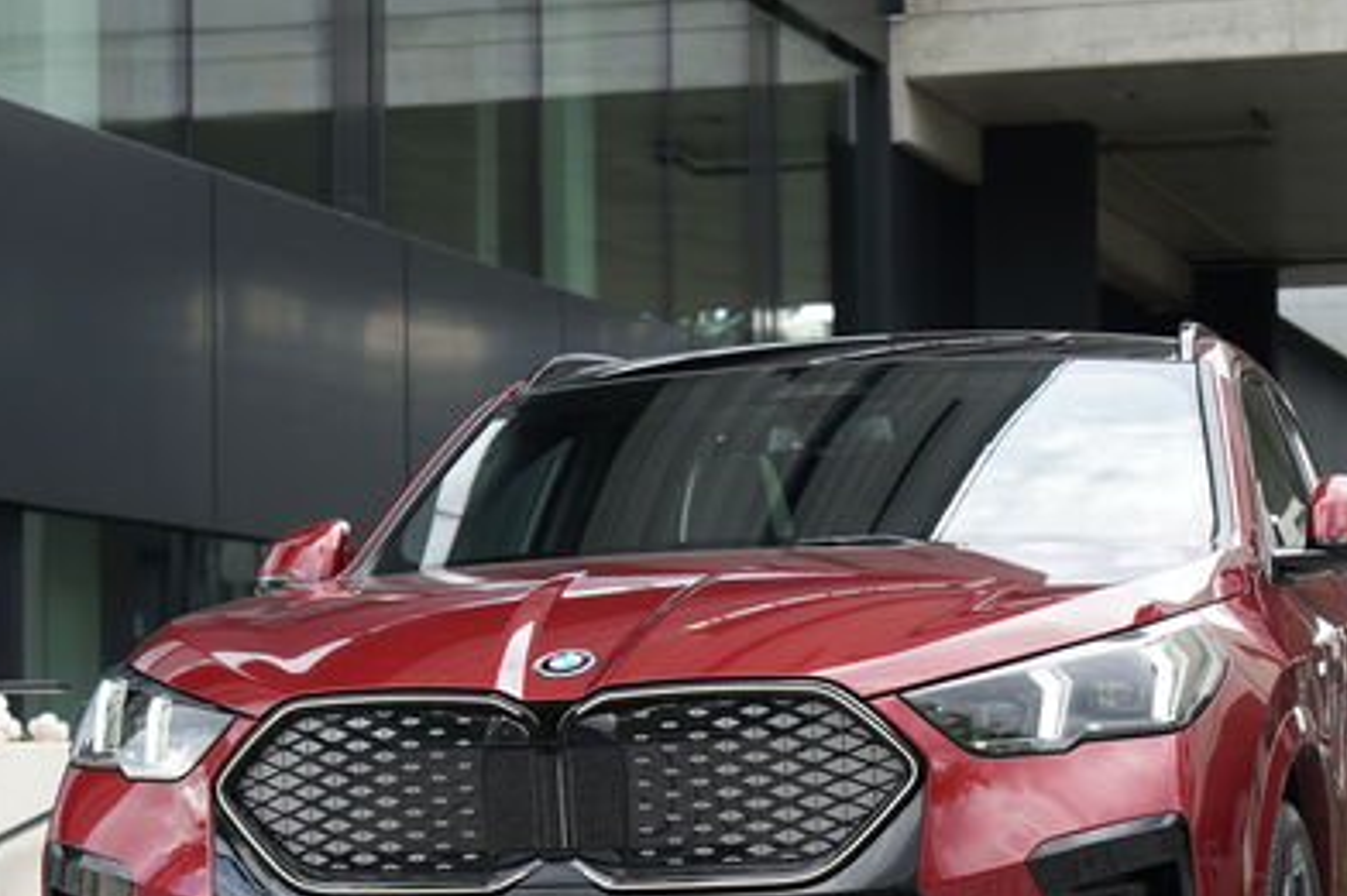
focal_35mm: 112
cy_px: 721
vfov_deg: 12.2
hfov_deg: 18.3
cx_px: 687
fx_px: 4189
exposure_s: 1/160
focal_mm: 53
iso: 160
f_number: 4
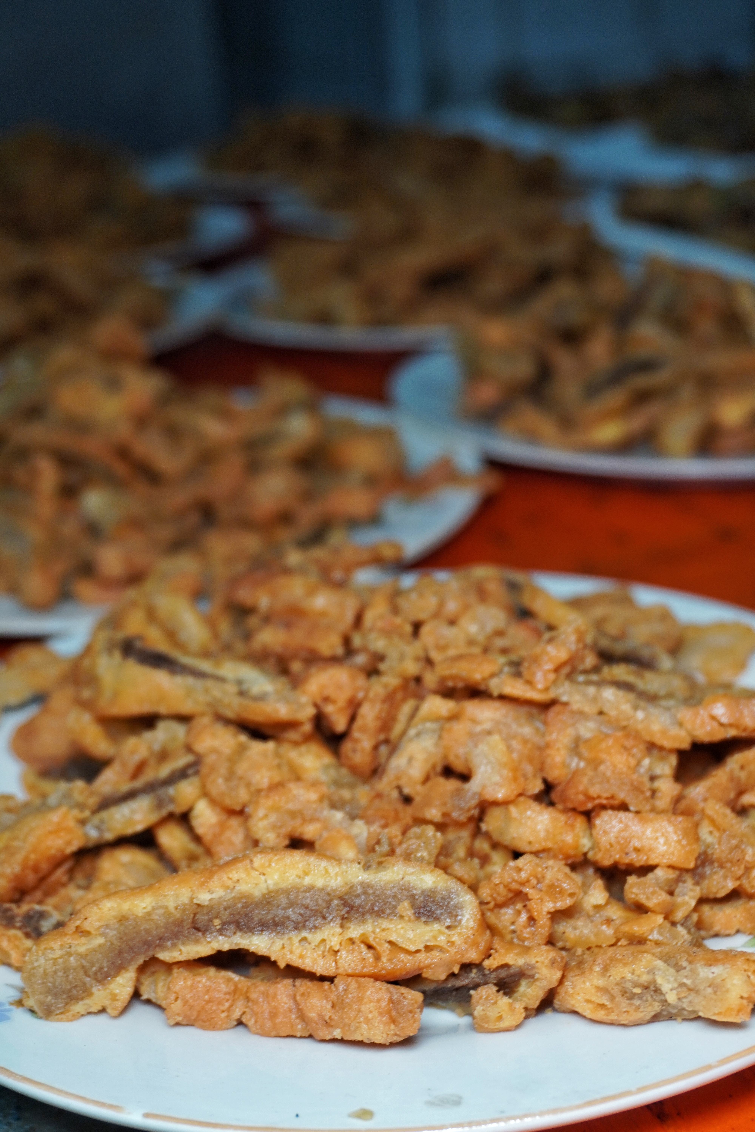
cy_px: 566
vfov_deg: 38.9
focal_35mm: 51
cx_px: 378
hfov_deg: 26.5
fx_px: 1604
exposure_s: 1/60
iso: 320
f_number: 5
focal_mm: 34
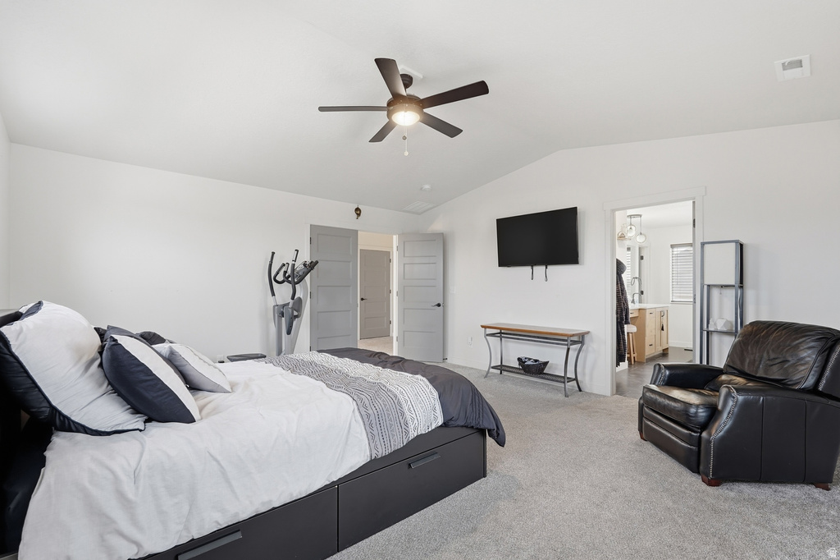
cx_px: 420
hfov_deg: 96.8
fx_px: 373
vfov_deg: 73.7
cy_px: 280
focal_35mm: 16
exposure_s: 1/100
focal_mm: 16
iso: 250
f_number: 9
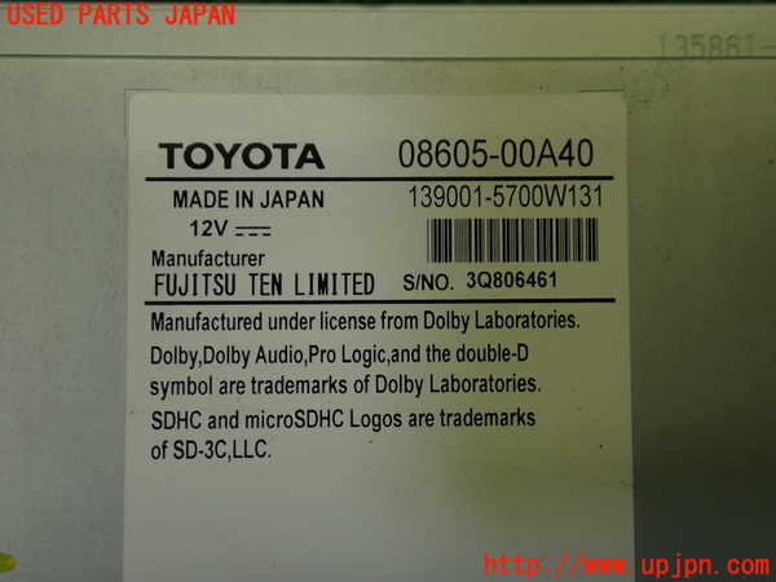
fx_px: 919
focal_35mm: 41
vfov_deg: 35.1
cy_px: 291
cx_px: 388
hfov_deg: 45.8
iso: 100
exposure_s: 1/100
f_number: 2.8
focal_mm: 7.31
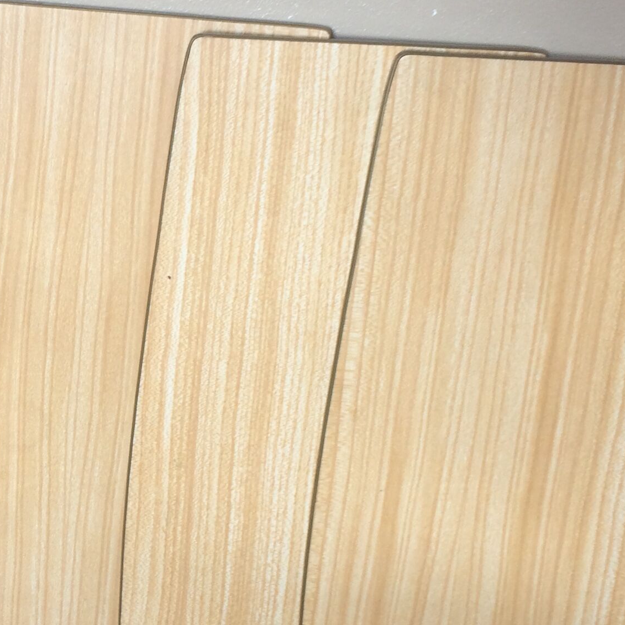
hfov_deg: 22.6
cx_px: 25
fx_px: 1512
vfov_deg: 23.4
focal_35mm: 74
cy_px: 343
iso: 50
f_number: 2.2
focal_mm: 4.15
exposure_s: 1/50
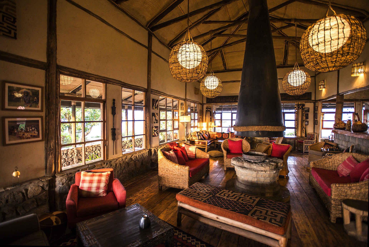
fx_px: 174
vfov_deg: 70.5
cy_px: 124
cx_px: 184
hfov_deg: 93.3
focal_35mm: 17
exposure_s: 1/40
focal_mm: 17
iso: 800
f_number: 3.2
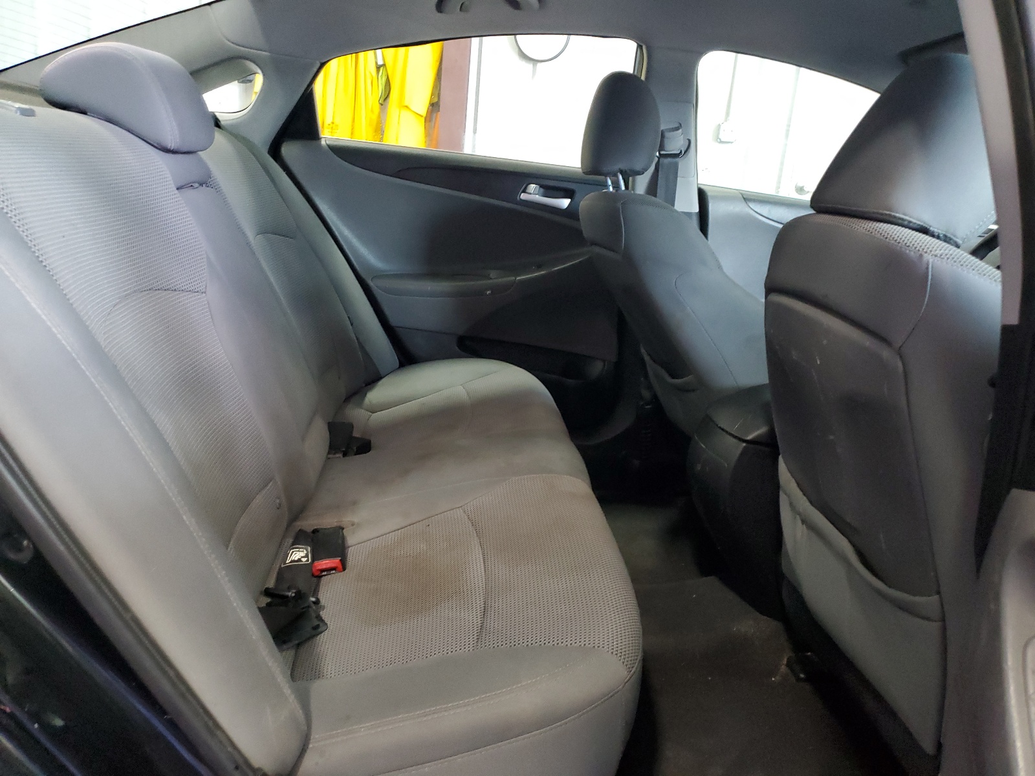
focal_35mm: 26
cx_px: 518
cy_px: 388
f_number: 1.5
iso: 356
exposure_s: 1/60.2
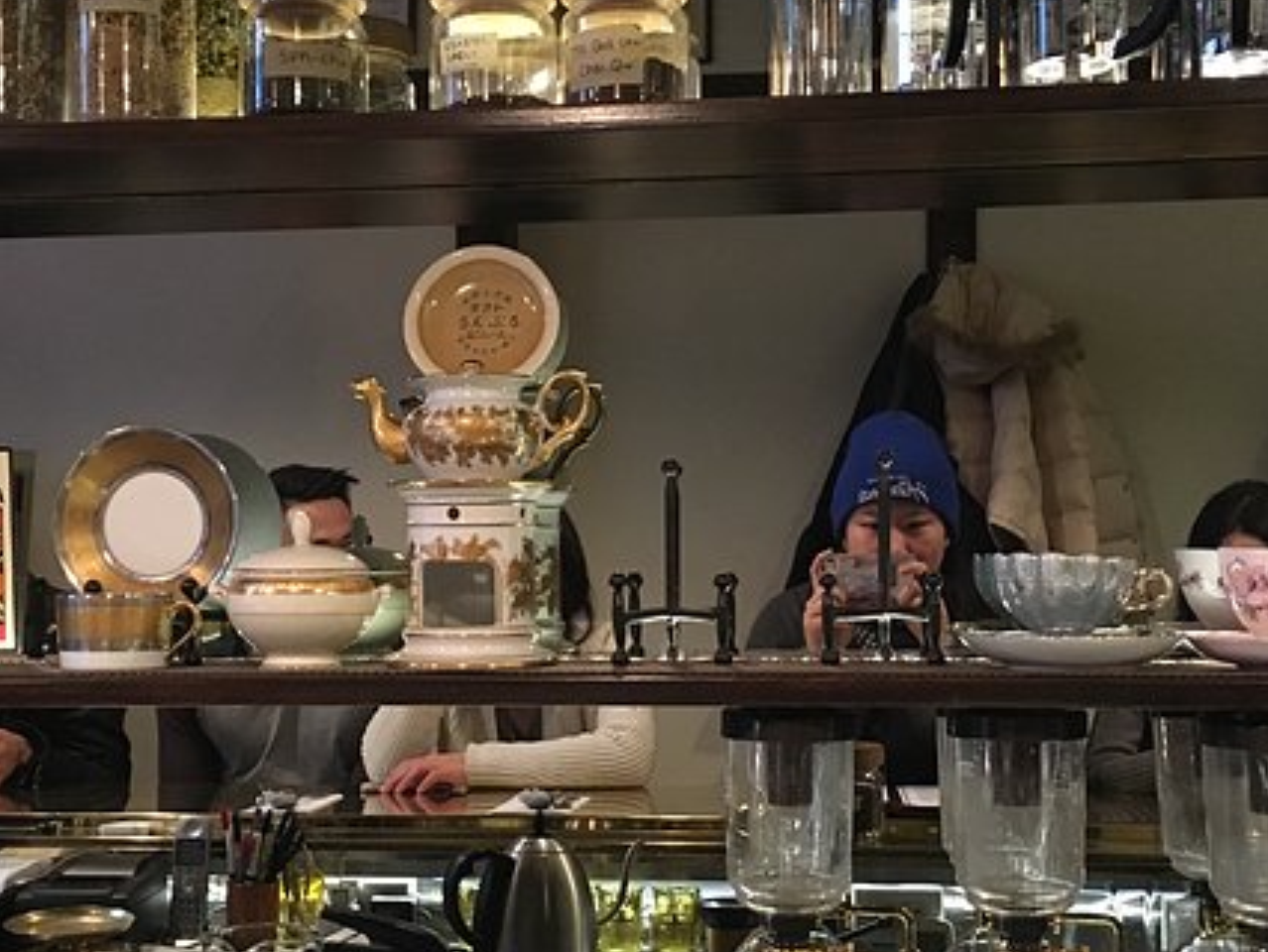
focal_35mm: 51
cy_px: 507
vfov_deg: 28.6
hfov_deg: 37.5
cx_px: 586
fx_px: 1869
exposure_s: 1/15
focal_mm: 4.15
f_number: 2.2
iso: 250
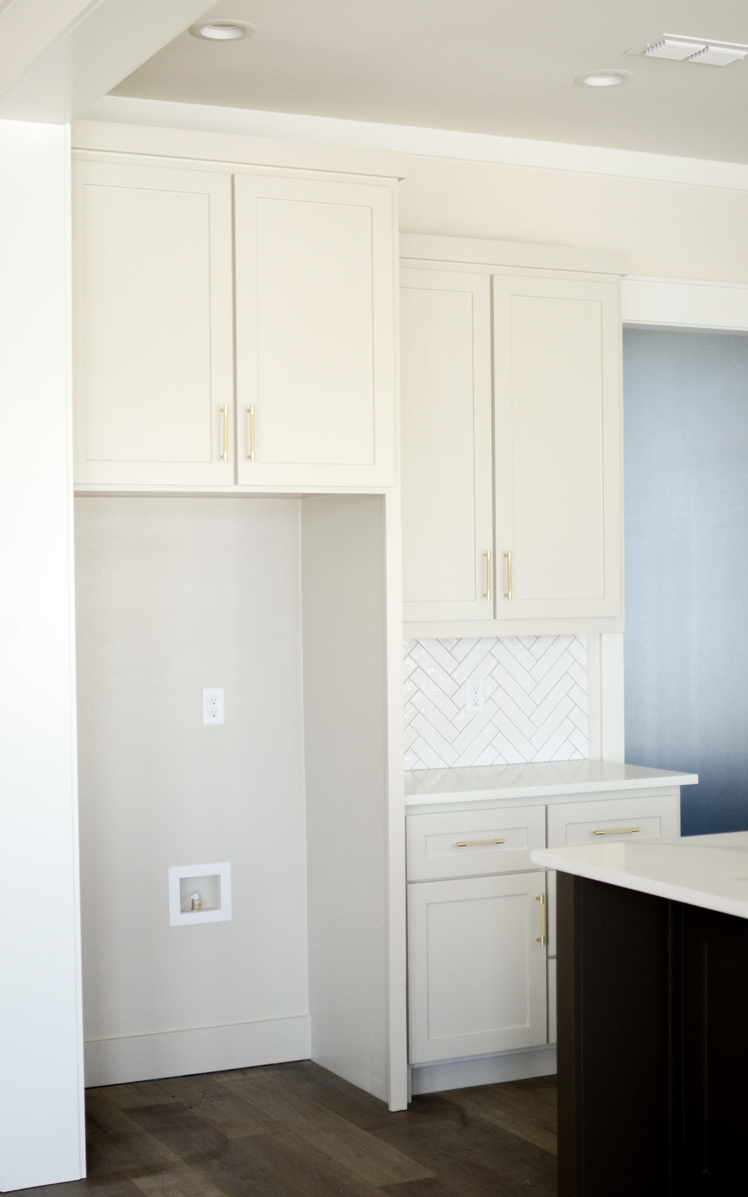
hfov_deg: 24.2
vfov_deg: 37.8
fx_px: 1745
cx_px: 370
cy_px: 598
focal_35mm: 54
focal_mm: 35
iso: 640
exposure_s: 1/4000
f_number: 1.4
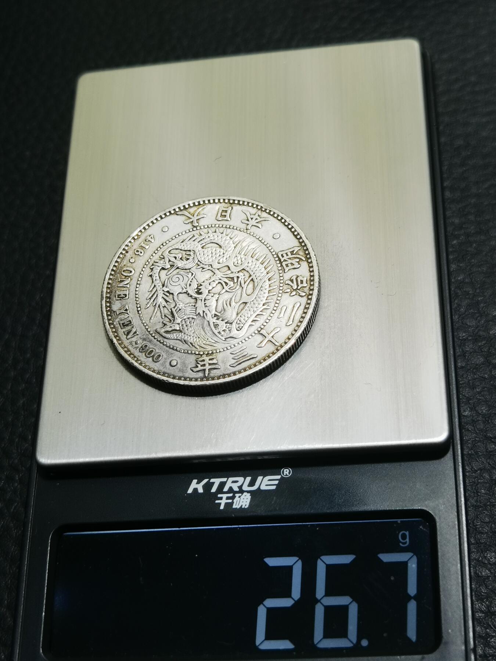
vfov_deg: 34.3
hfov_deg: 26.1
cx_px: 248
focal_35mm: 56
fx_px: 1070
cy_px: 330
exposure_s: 1/100
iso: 80
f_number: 1.9
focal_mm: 6.67
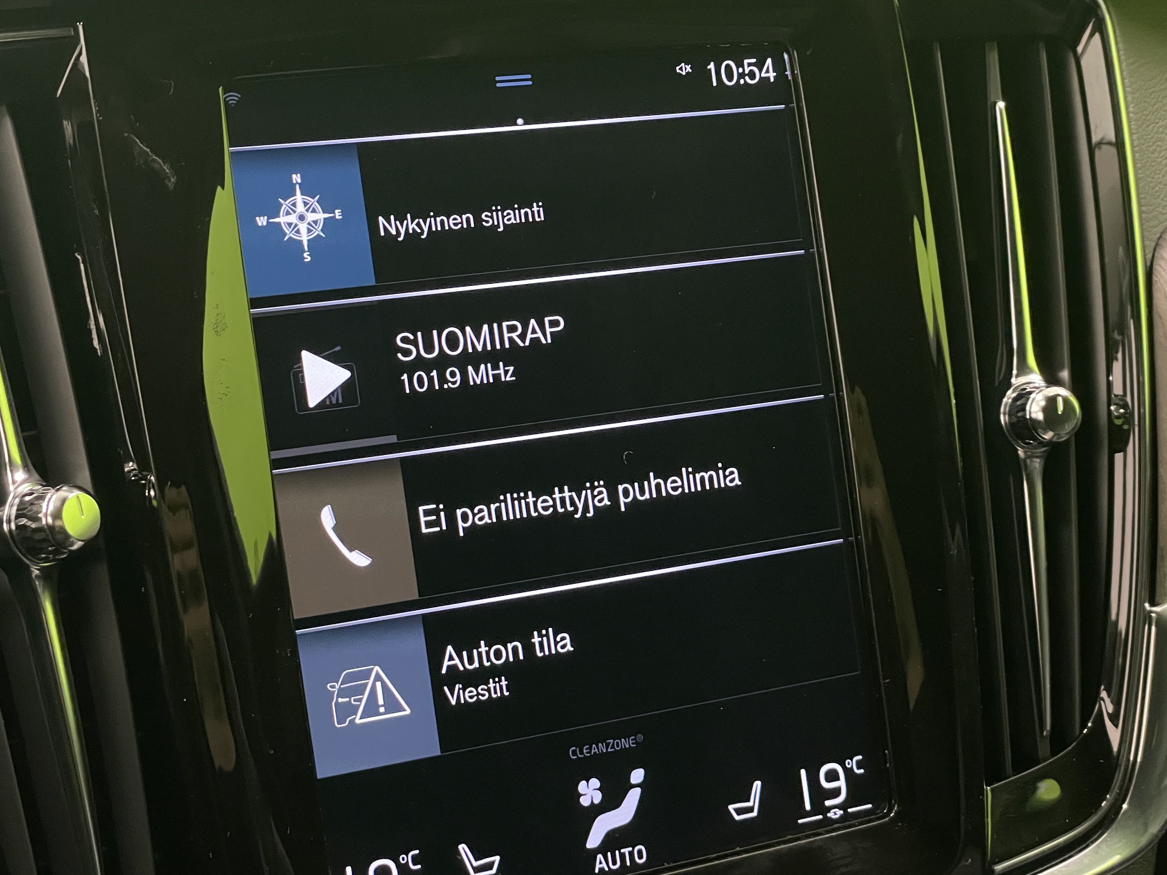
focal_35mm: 64
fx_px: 2158
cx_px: 577
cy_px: 487
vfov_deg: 22.9
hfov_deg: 30.3
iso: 500
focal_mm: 6
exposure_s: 1/50
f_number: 2
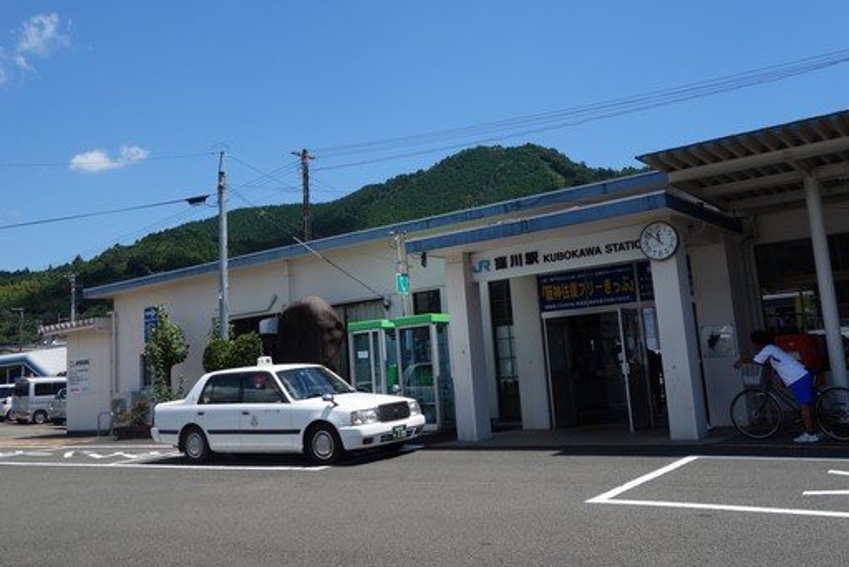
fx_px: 826
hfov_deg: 54.3
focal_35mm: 35
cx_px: 386
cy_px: 236
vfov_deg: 37.8
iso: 125
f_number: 5.6
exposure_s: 1/500
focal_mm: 10.4
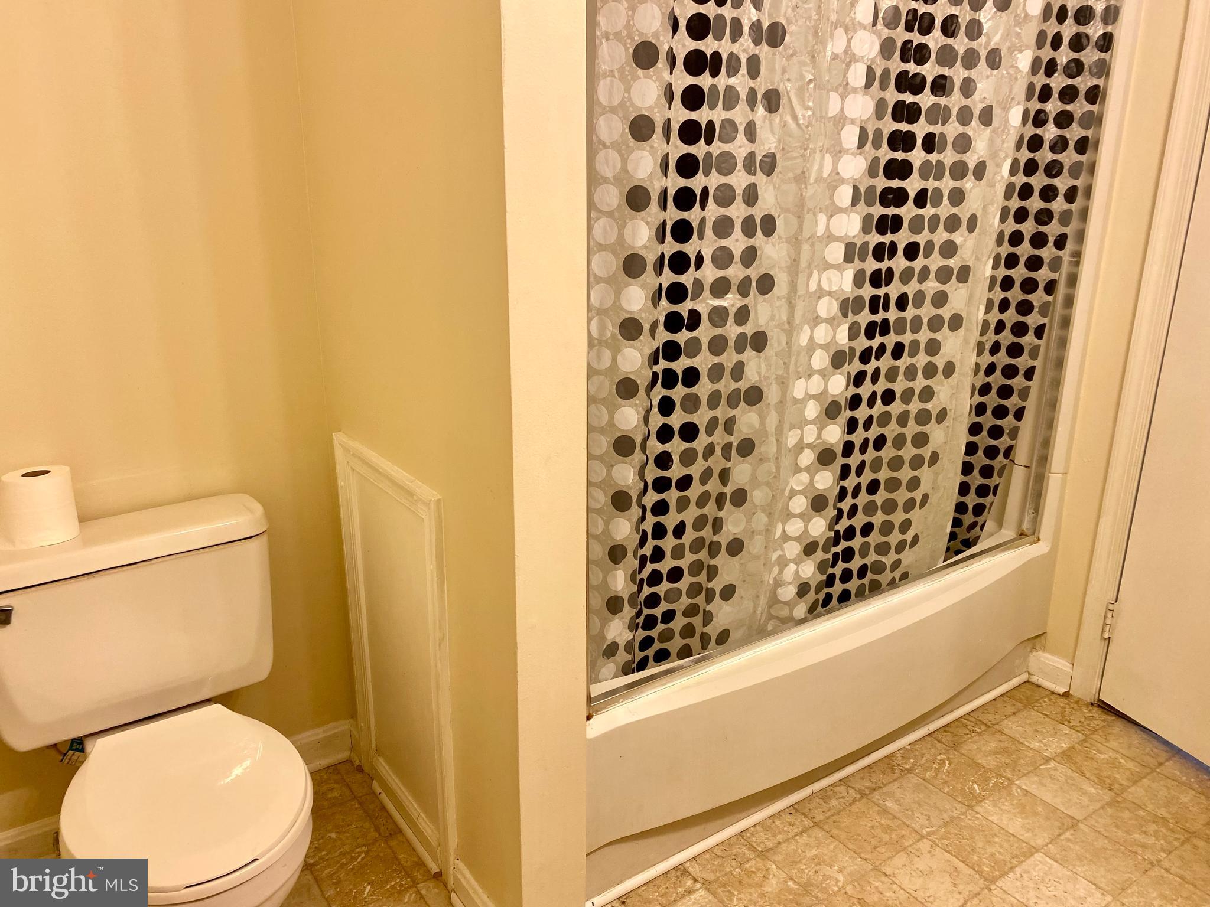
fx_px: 909
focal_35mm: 26
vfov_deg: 53.1
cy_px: 454
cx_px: 605
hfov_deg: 67.3
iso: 125
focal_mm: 4.25
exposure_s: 1/120
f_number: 1.8
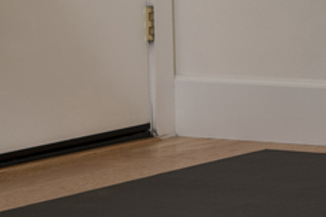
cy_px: -148
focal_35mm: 261
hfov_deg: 7.9
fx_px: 2362
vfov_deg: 5.2
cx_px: 329
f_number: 6.3
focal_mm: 50
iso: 400
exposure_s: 1/160
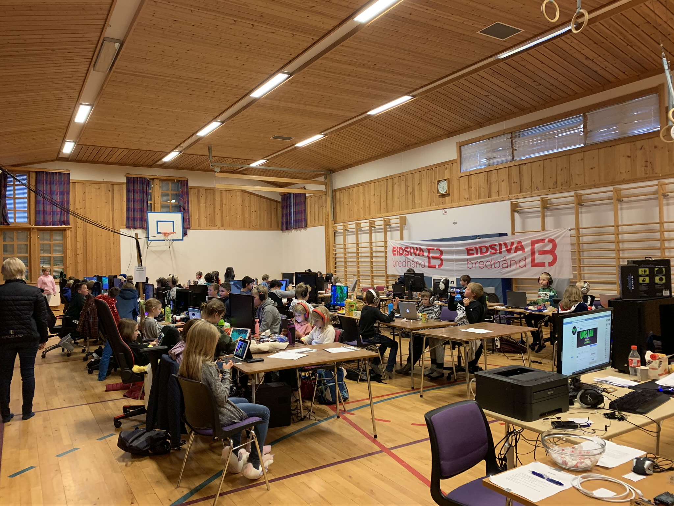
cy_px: 253
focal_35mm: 26
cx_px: 337
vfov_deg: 53.1
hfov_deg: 67.3
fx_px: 506
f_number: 1.8
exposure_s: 1/50
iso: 250
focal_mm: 4.25
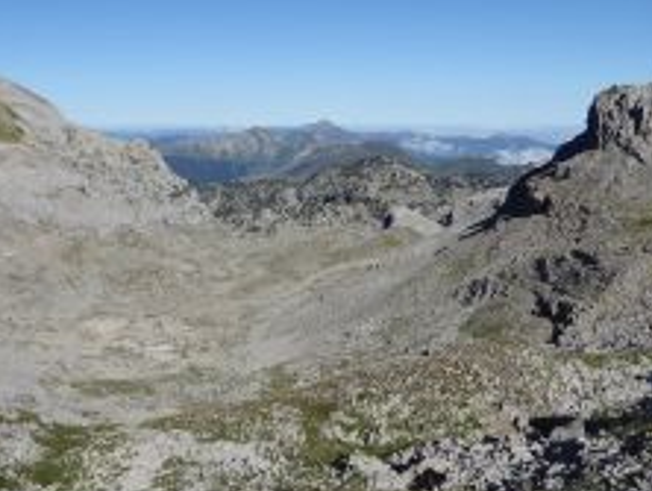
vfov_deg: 32.0
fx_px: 849
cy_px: 171
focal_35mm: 45
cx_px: 247
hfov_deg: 41.7
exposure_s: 1/1600
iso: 80
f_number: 3.3
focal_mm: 4.3
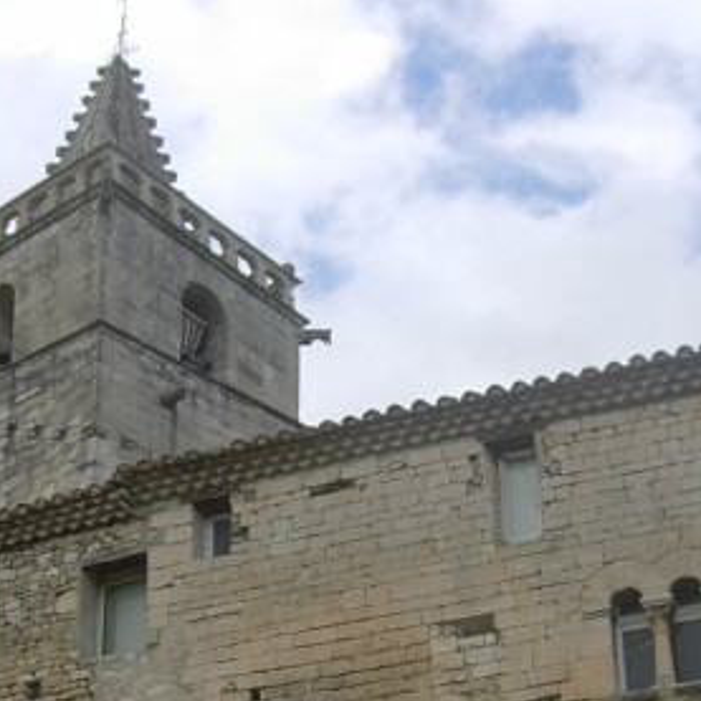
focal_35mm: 97
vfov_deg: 17.5
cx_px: 299
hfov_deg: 17.9
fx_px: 2222
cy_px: 696
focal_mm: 7.8
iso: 64
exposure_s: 1/886
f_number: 2.8
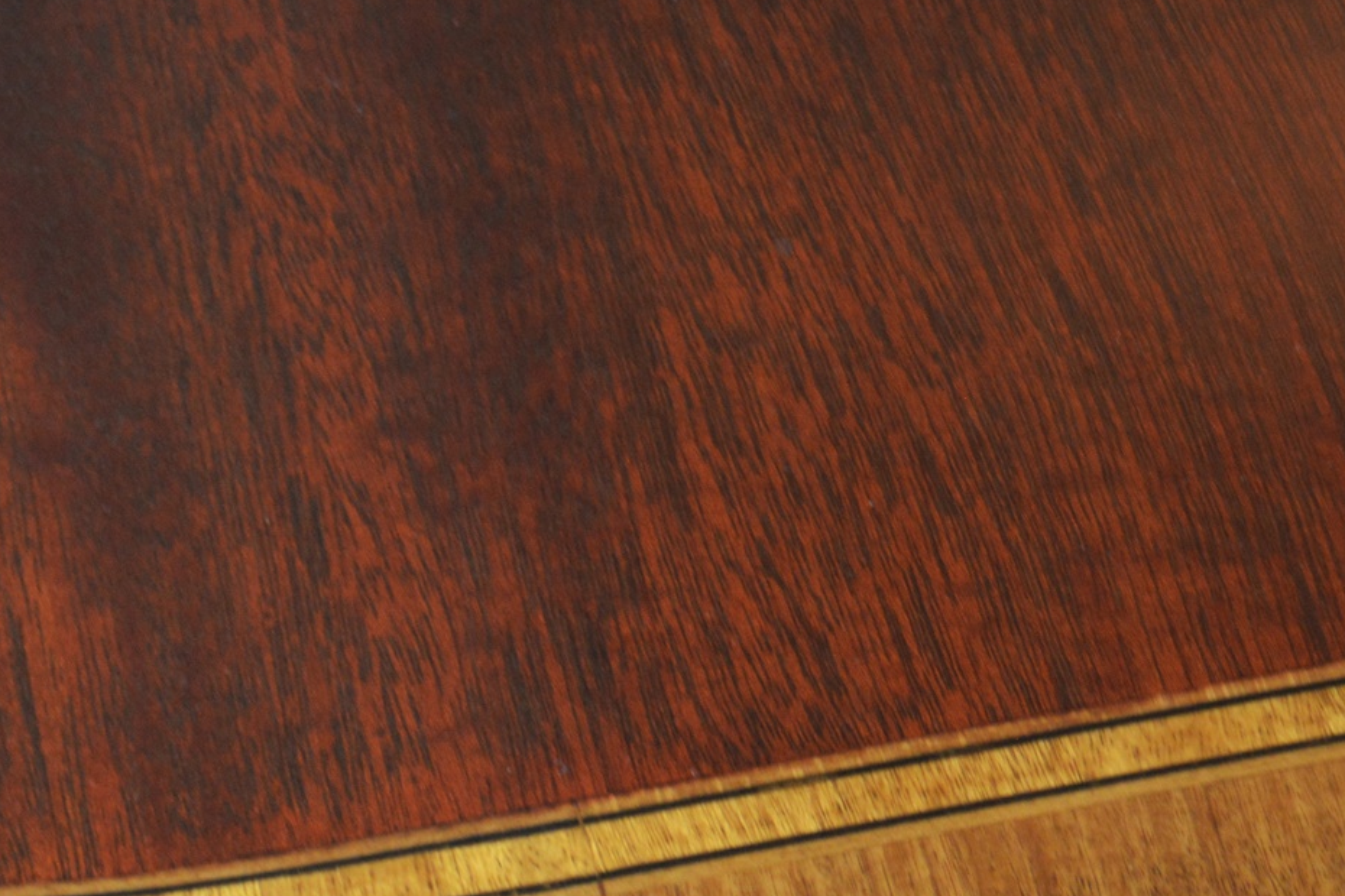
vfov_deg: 10.6
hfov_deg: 15.3
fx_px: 4819
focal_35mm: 129
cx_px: -328
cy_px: 553
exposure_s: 1/60
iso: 800
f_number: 4.5
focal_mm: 32
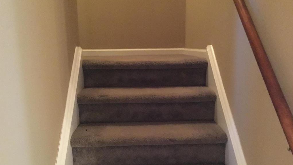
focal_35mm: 34
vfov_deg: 34.5
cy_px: 99
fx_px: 264
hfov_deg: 58.0
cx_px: 147
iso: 640
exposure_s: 1/15
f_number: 2.4
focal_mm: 3.3
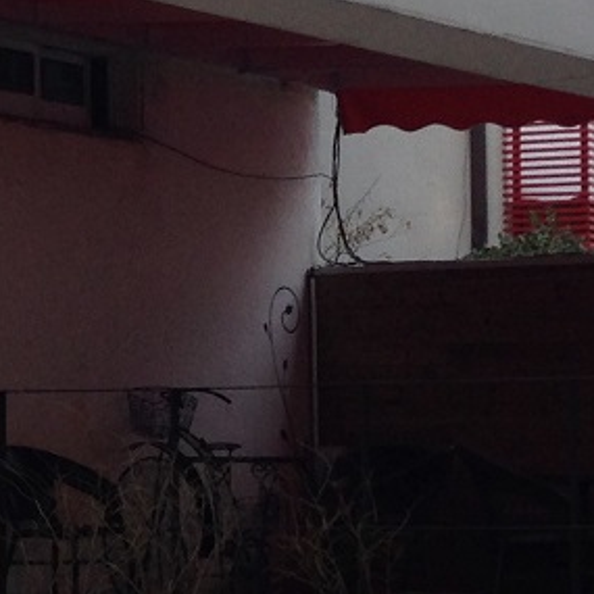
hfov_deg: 10.3
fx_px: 3242
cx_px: -121
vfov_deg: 10.5
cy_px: 238
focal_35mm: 167
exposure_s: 1/258
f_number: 2.4
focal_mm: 4.12
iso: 50
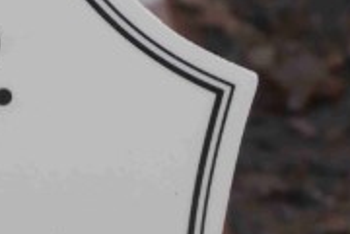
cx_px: -152
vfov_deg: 1.9
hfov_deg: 2.8
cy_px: 367
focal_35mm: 733
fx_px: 7126
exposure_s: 1/125
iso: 80
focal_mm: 35.05
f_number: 5.8
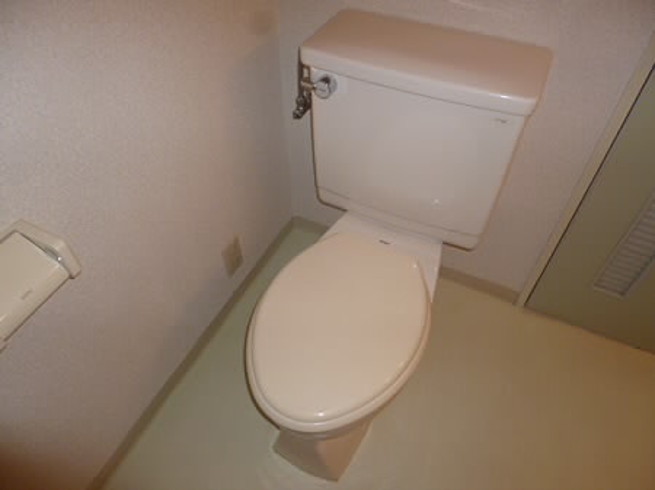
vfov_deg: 56.8
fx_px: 454
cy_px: 245
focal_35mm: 24
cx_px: 328
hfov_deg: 71.6
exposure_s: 1/60
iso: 100
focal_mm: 4.3
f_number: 2.5
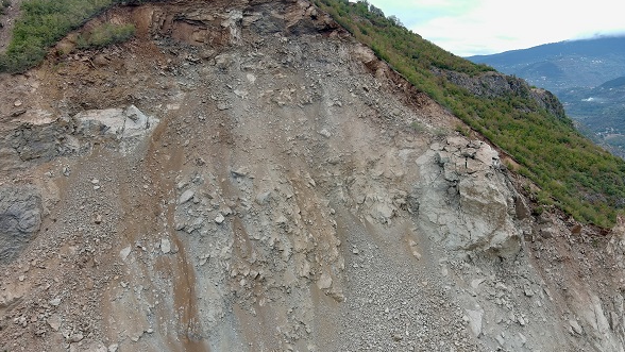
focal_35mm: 31
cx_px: 317
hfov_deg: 62.6
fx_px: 514
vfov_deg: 37.7
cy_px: 148
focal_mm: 10.57
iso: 100
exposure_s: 1/50
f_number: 2.8
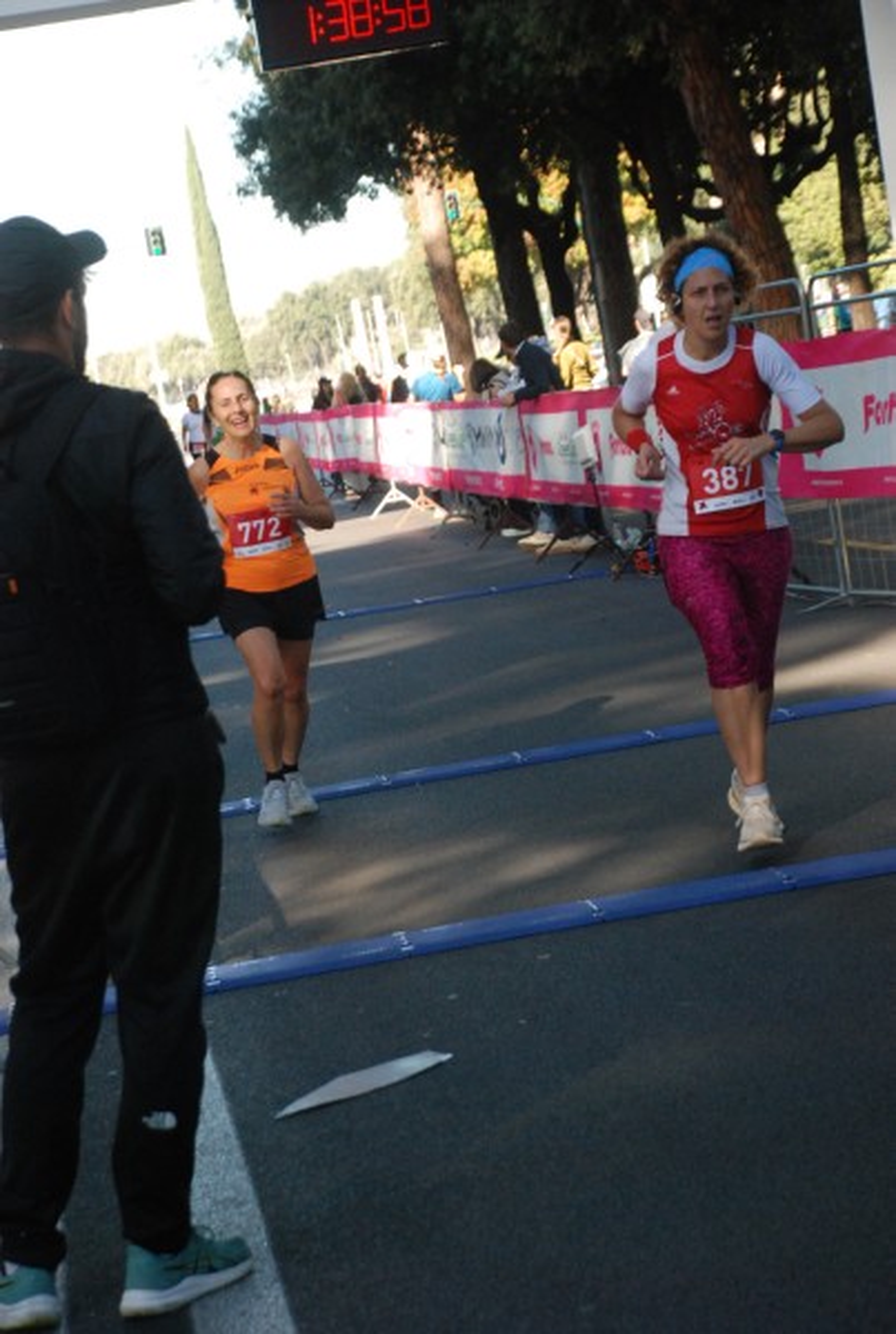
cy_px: 667
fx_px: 3454
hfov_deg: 14.8
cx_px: 448
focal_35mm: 93
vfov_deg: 21.9
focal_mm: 62
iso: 1000
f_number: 5.3
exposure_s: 1/500
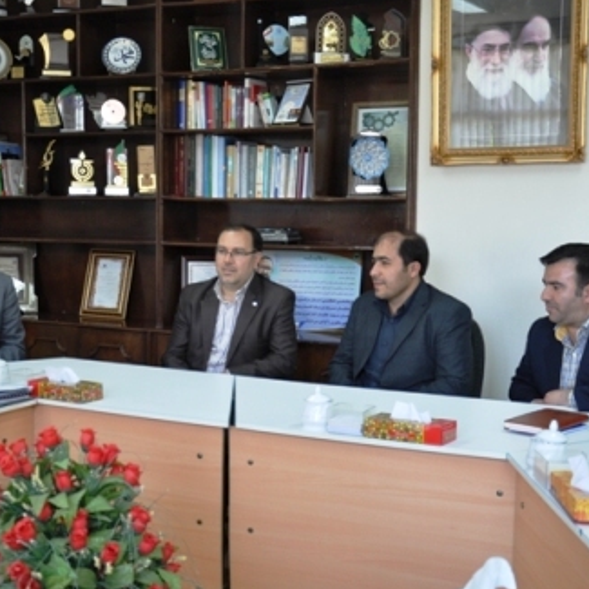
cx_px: 270
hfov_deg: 36.0
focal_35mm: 47
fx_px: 905
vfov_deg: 36.1
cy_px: 299
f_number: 3.8
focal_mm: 24
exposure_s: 1/13
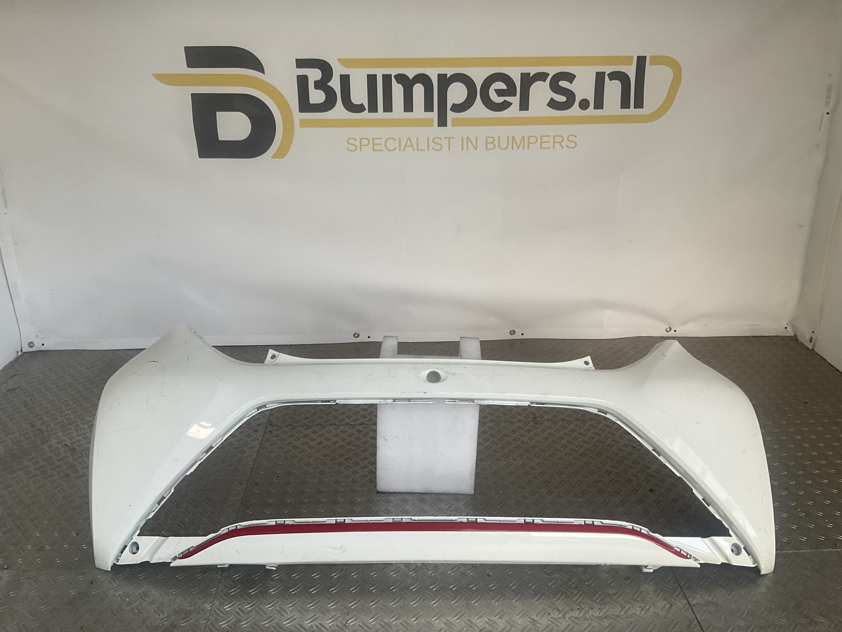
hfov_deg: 61.7
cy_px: 316
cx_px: 421
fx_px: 705
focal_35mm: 29
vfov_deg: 48.2
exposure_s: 1/100
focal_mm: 3
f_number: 1.8
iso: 32
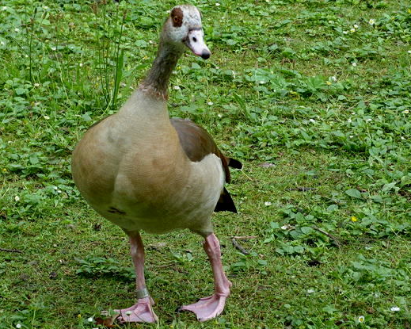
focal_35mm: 159
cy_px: 165
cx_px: 195
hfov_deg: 12.1
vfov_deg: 9.7
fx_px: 1934
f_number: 3.6
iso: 80
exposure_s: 1/80
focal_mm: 23.8
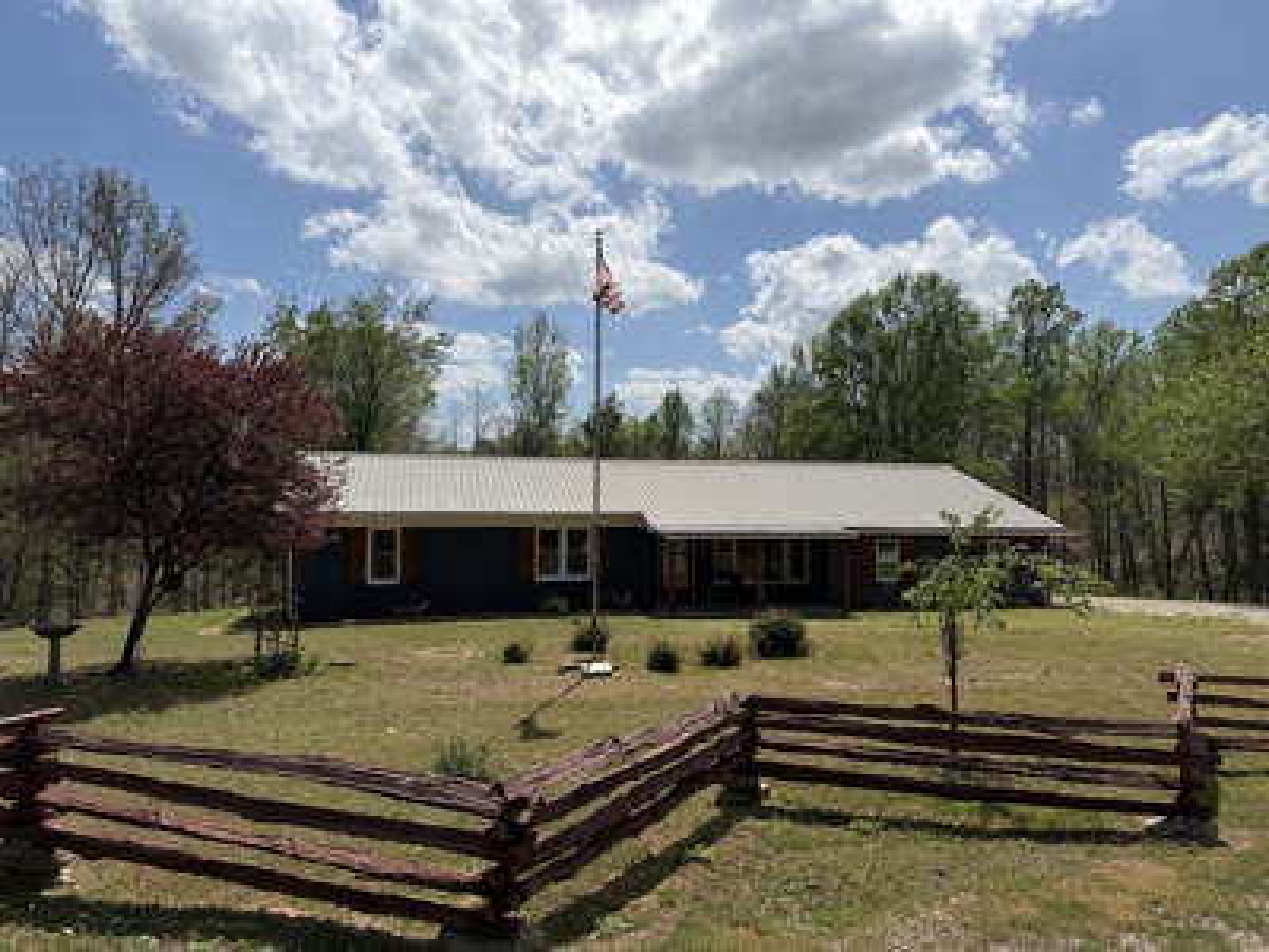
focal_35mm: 24
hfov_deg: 71.6
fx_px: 880
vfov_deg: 56.8
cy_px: 476
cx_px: 634
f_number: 1.78
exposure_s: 1/11905
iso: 80
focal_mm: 6.76
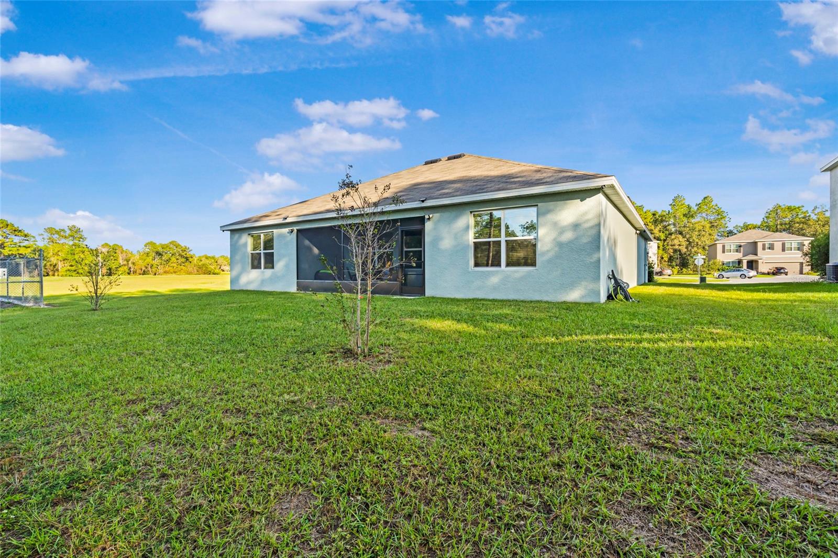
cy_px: 279
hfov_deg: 96.7
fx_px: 372
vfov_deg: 73.7
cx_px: 419
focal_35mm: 16
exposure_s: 1/80
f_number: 8
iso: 400
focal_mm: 16
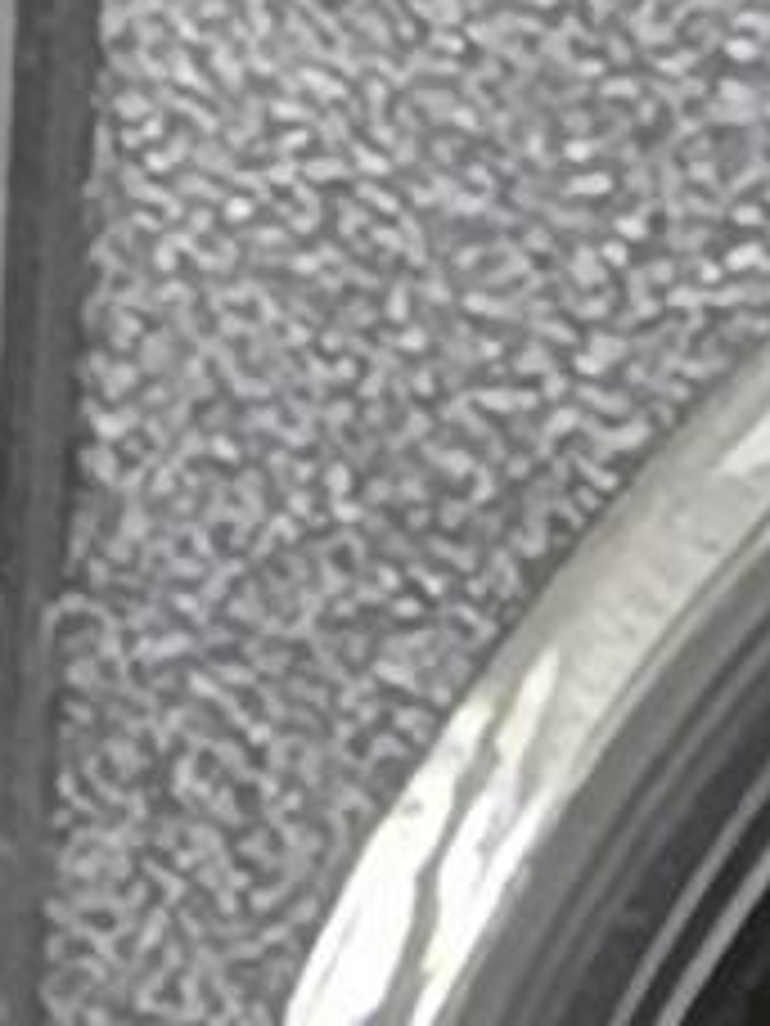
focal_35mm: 640
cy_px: 828
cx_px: 2337
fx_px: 18982
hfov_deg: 2.3
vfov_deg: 3.1
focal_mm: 5.58
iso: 50
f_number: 1.8
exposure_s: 1/141
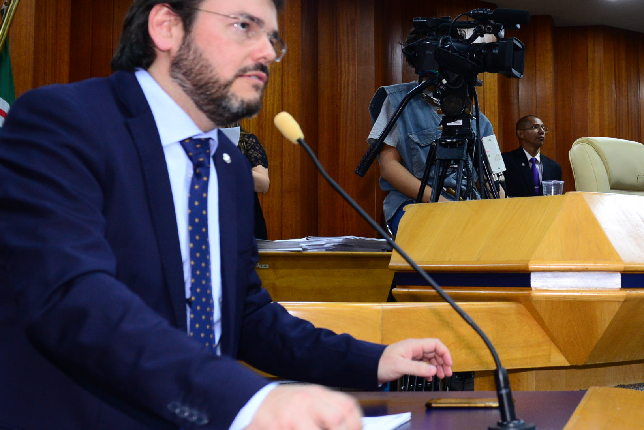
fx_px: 1056
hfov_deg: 32.7
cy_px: 199
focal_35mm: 59
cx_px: 540
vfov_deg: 23.0
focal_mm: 32
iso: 1600
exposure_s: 1/60
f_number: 4.5
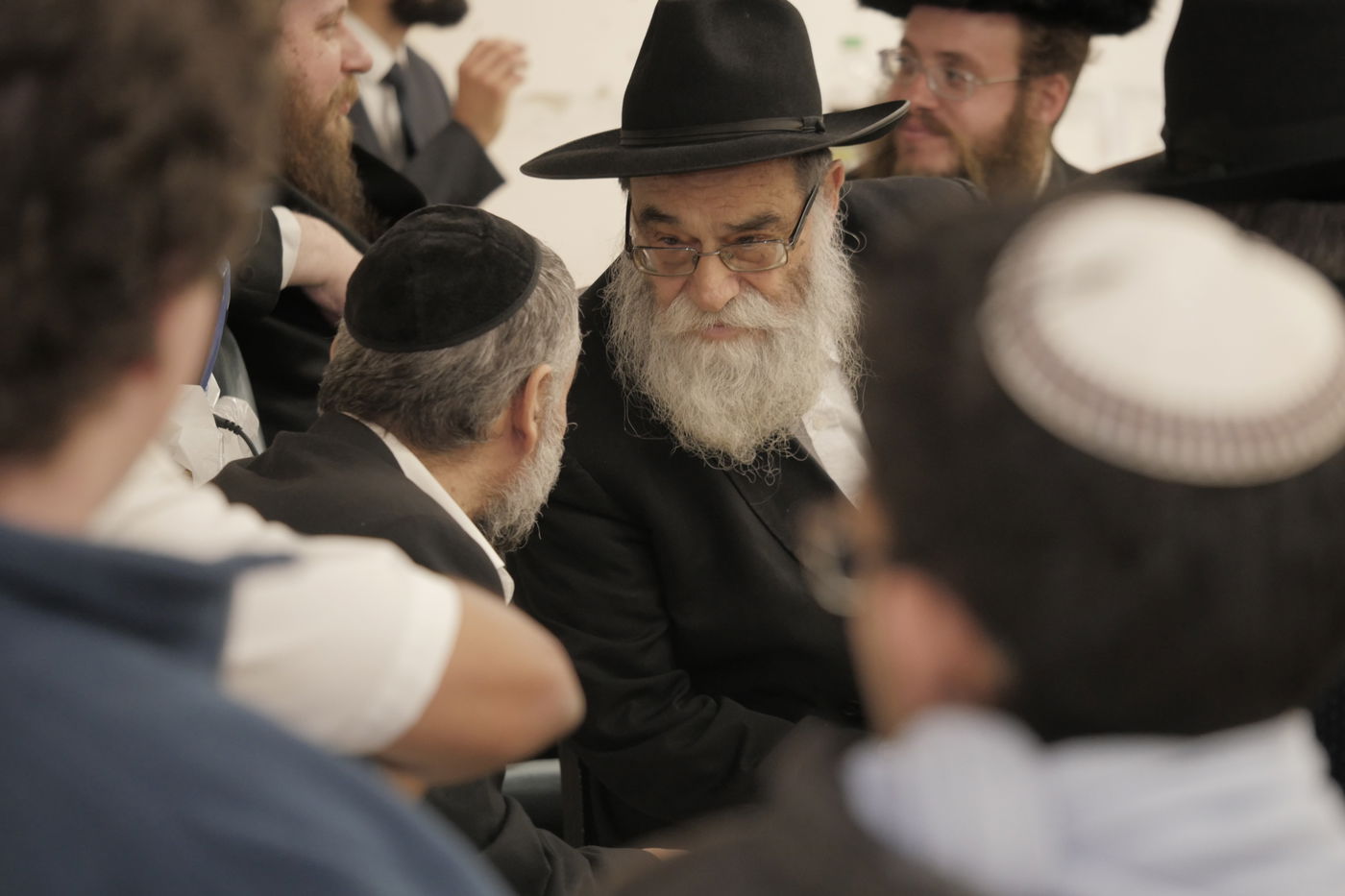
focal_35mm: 155
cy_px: 448
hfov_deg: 13.3
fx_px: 5790
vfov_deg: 8.9
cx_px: 672
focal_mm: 75
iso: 1000
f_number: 2.8
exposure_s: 1/160
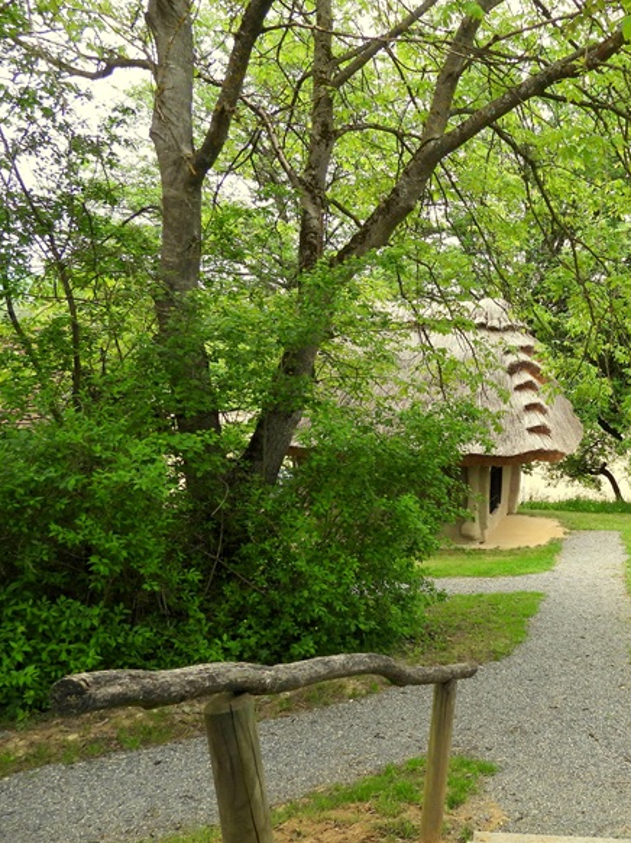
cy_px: 414
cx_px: 572
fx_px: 803
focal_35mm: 33
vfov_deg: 55.4
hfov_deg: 39.7
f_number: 2.8
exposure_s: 1/200
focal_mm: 4.3
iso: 100
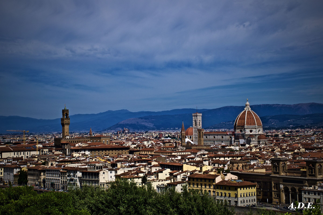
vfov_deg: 20.2
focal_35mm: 68
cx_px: 162
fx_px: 606
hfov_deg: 29.9
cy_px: 108
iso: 200
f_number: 11
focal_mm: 45
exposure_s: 1/200
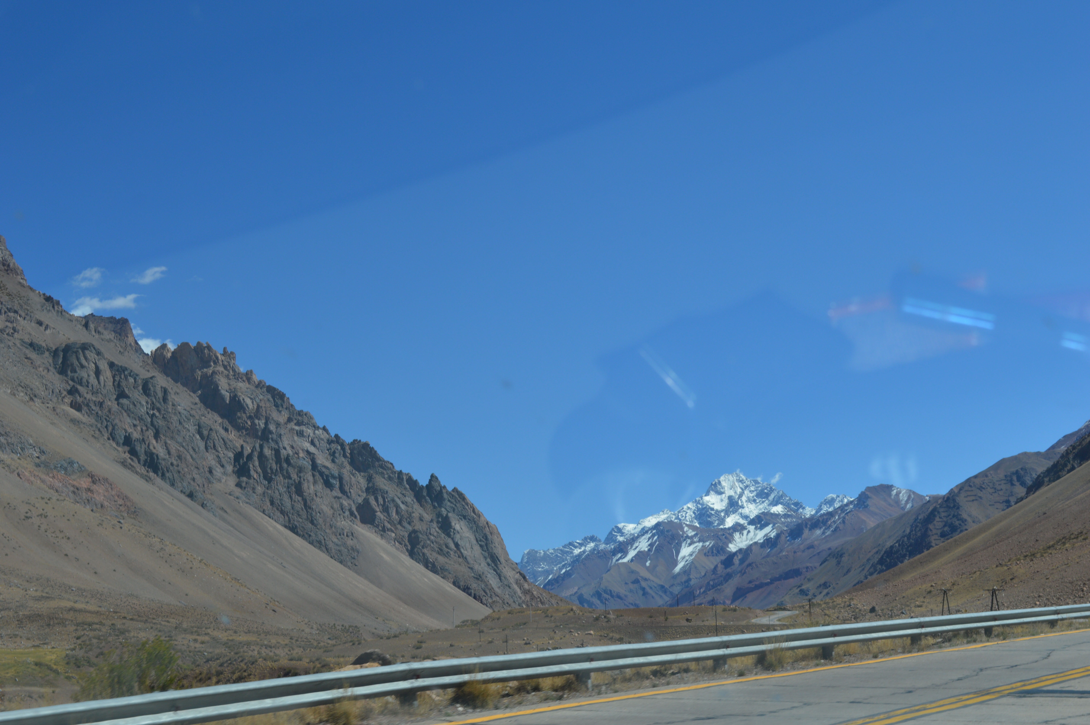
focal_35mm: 57
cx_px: 545
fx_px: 1724
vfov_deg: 23.7
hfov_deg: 35.1
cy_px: 362
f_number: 8
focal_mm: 38
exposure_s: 1/250
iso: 100
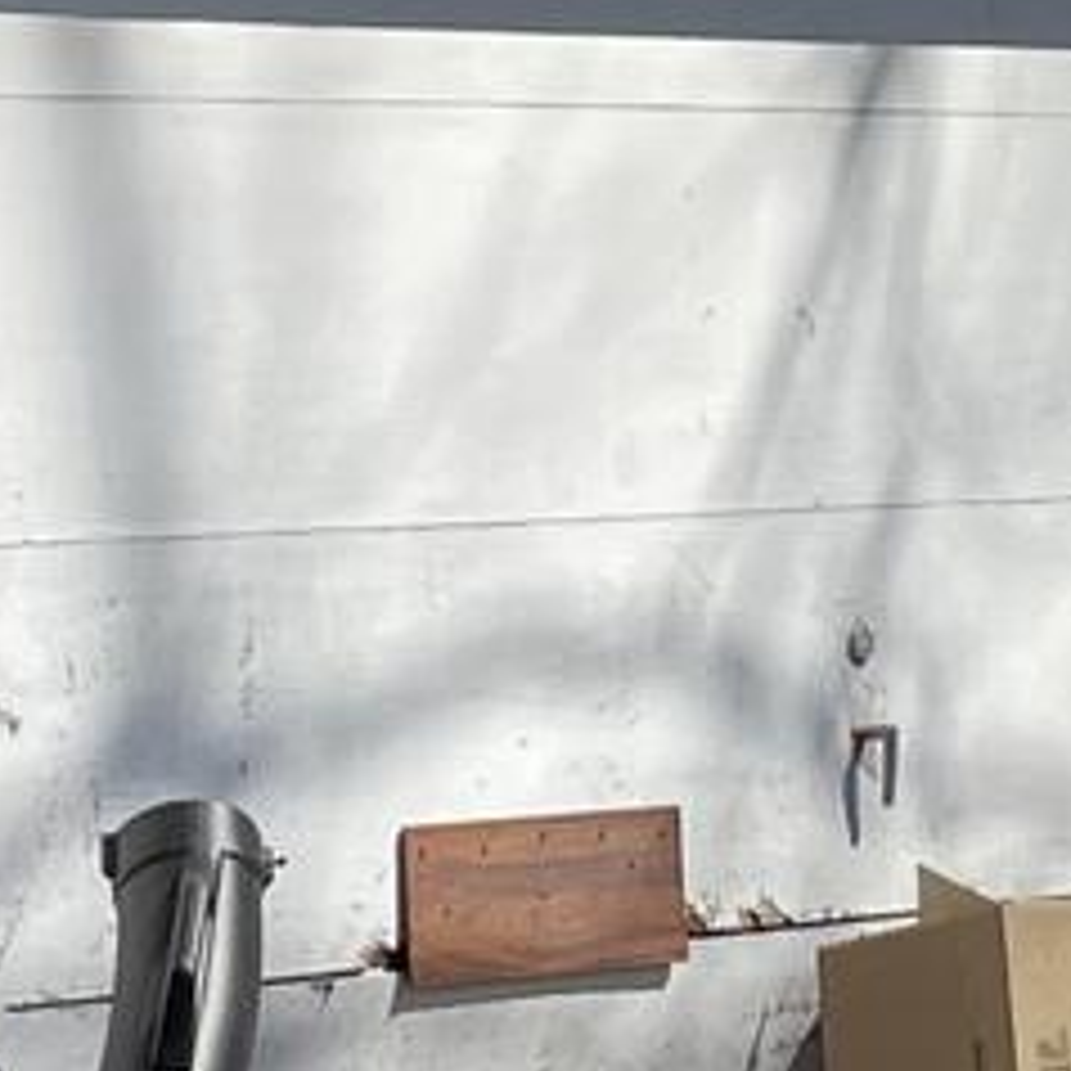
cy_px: -1004
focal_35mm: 198
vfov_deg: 8.4
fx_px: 6931
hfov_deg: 8.8
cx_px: 1102
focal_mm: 4.2
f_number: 1.6
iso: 32
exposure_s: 1/3125
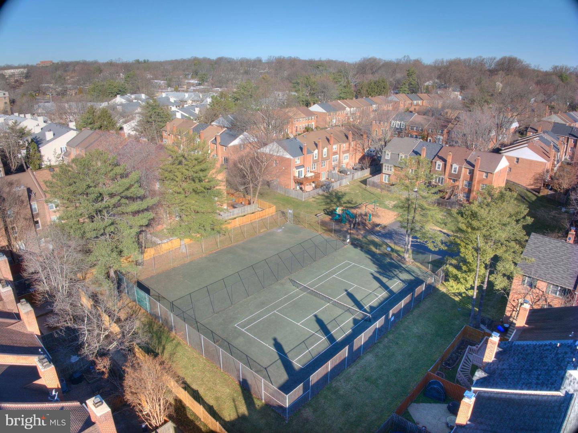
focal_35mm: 24
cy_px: 216
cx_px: 289
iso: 100
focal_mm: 12.3
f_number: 8
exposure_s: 1/80
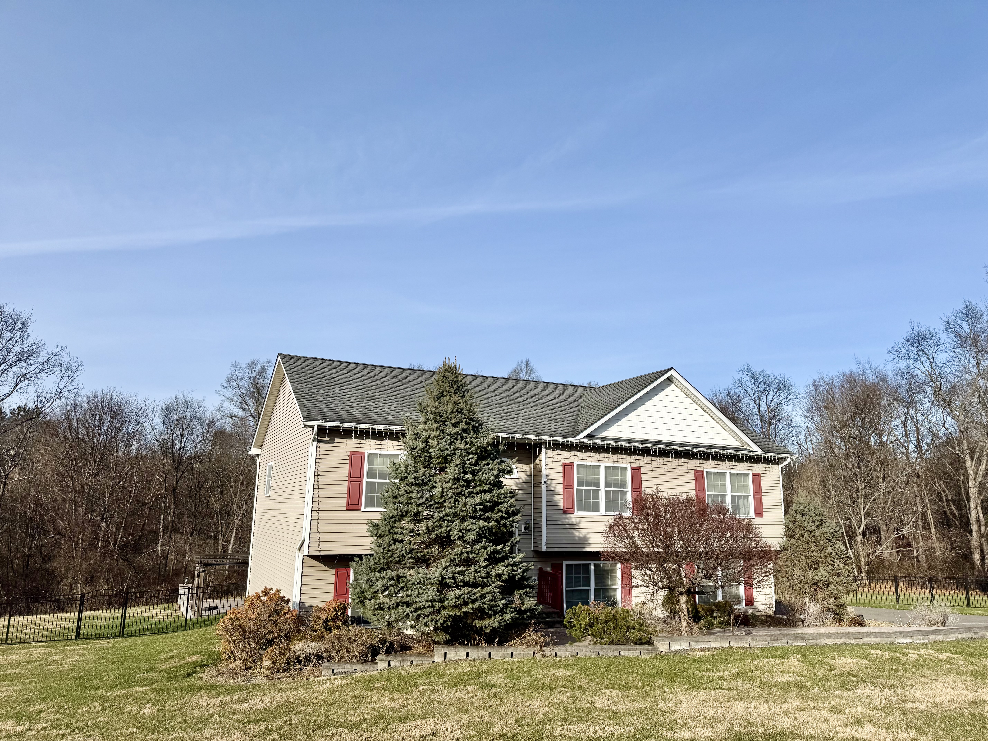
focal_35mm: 24
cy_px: 370
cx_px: 494
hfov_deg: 71.6
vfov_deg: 56.8
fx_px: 685
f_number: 1.78
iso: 80
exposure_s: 1/5319
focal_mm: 6.76
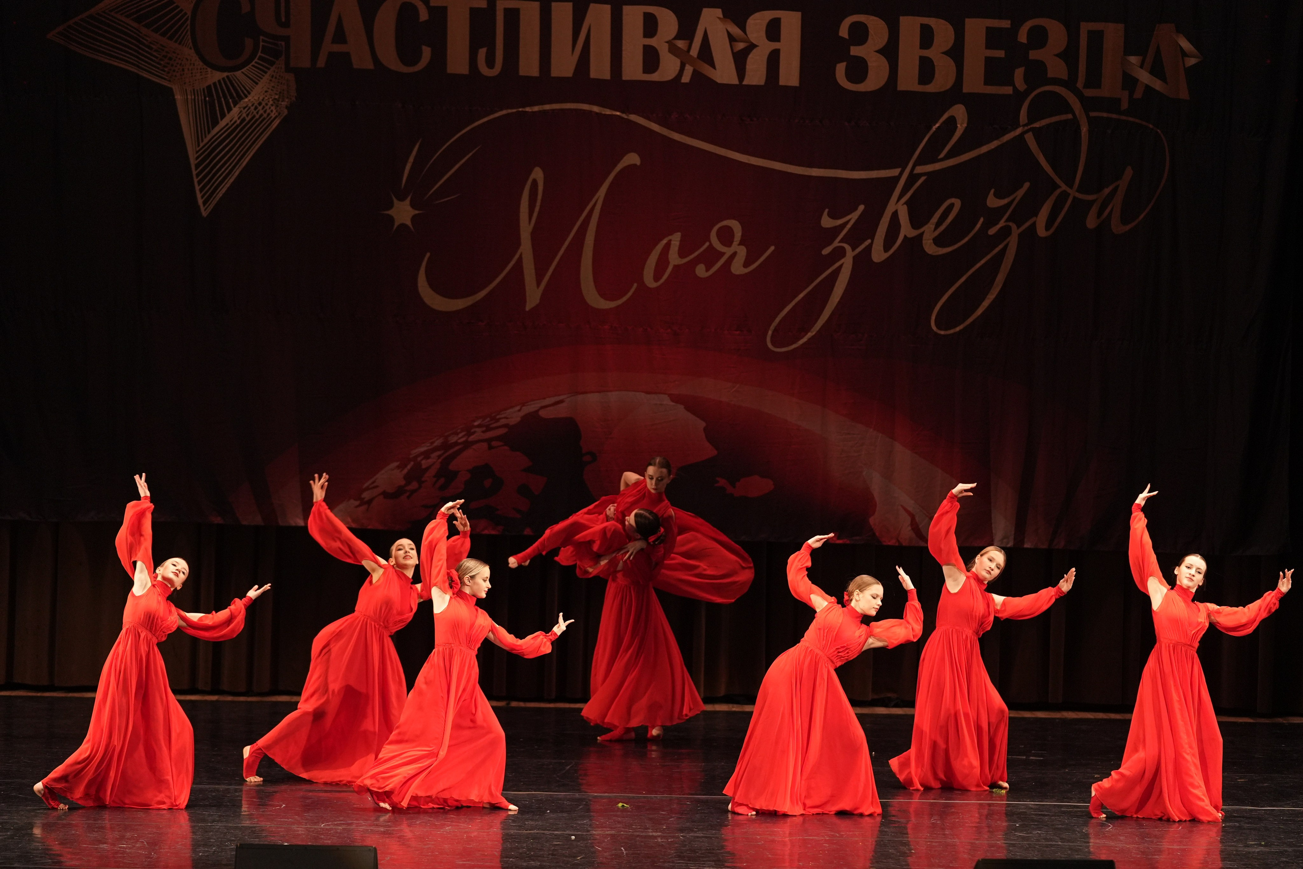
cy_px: 434
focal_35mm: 123
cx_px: 652
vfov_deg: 11.1
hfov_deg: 16.7
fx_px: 4452
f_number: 2.8
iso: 2500
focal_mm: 123
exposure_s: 1/400
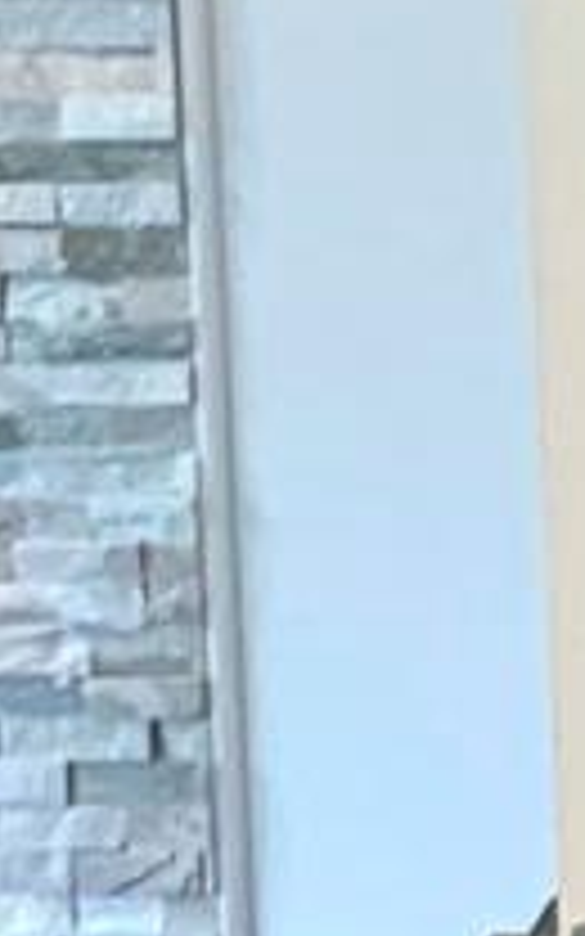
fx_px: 5791
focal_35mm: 227
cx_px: 2588
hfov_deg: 5.0
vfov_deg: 9.2
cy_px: 302
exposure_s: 1/60
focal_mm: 3
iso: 125
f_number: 1.8
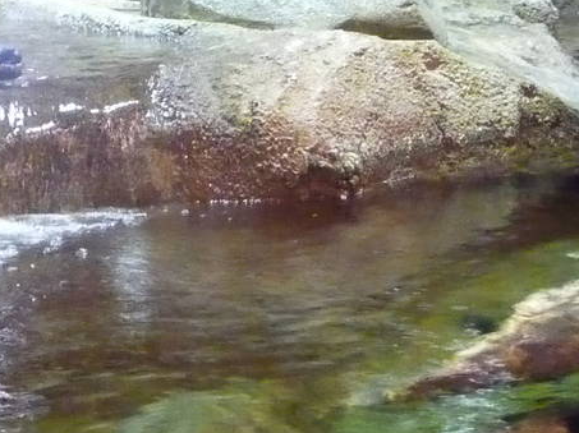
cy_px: 36
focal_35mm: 99
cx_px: 49
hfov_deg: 19.5
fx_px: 1655
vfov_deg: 14.7
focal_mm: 4.7
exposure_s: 1/15
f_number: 3.3
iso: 800
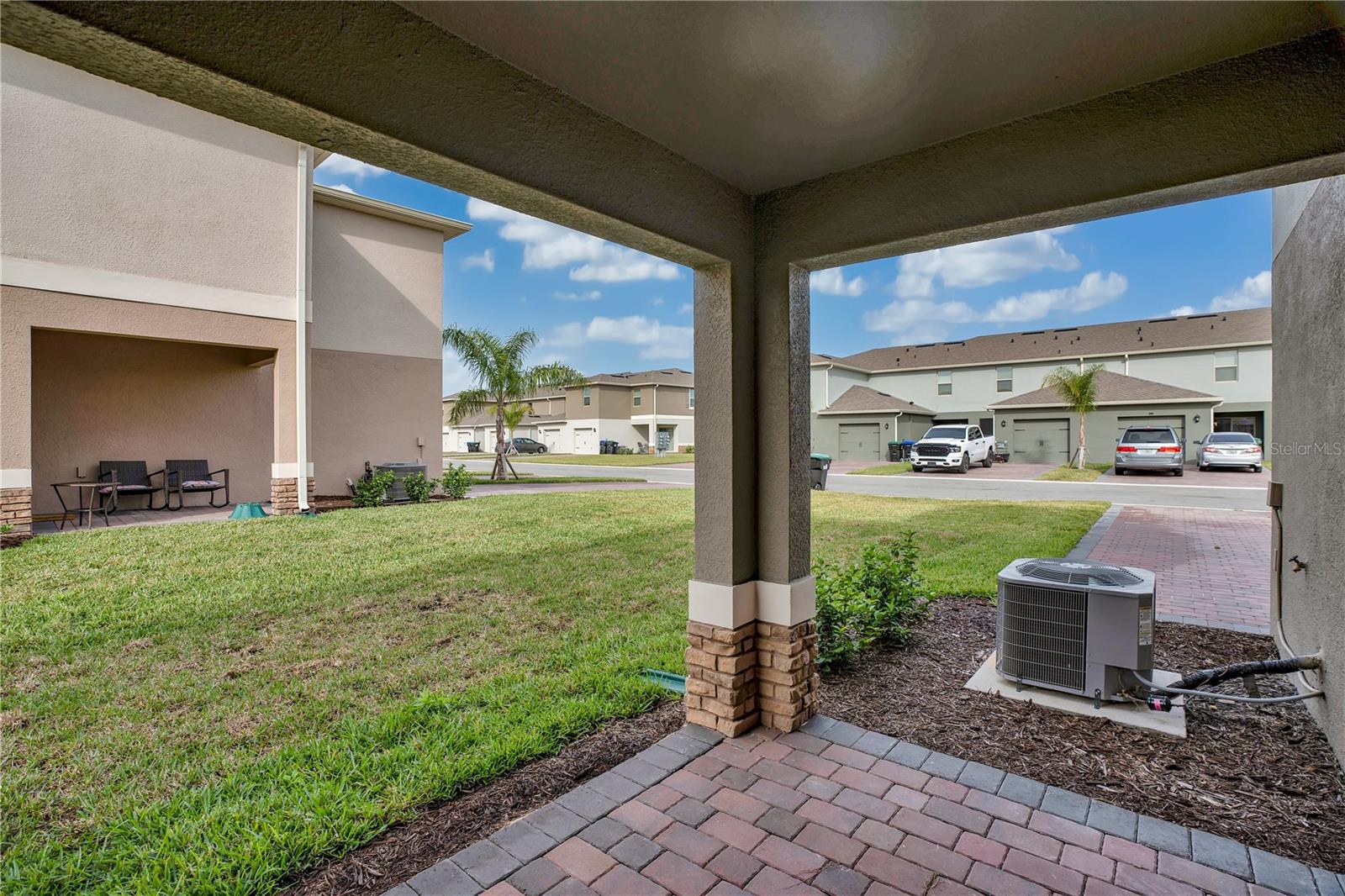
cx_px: 672
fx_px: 598
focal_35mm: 16
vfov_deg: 73.7
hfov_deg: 96.7
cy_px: 448
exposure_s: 1/250
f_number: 5
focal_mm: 16
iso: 100
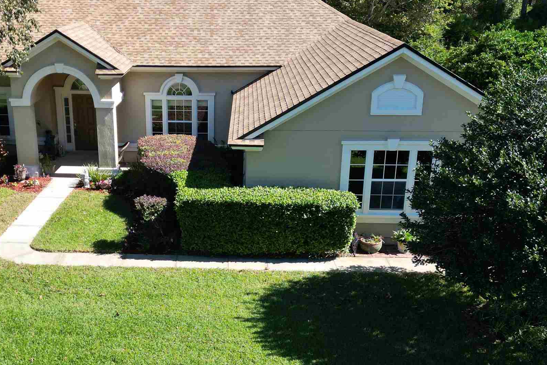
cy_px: 244
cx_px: 209
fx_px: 729
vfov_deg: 27.9
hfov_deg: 40.9
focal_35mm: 48
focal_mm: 6.72
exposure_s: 1/1600
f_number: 1.7
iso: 130
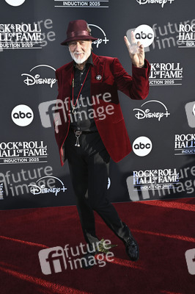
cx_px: 98
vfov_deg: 54.5
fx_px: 285
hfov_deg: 37.8
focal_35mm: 35
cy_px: 147
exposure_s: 1/320
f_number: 8
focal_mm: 35
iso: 250
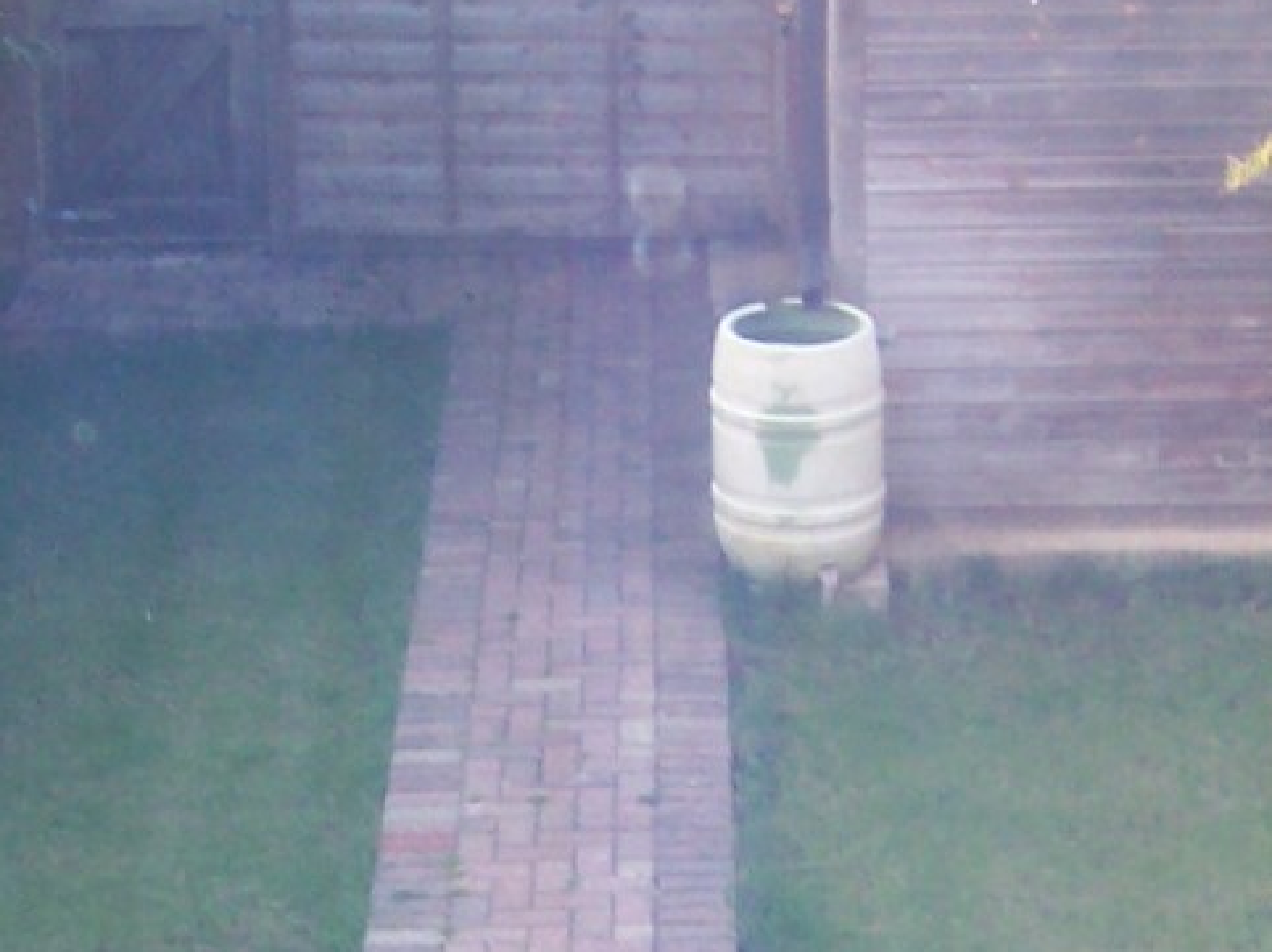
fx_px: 4003
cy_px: 879
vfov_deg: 13.4
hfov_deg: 18.0
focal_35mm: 109
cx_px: 496
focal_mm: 5.6
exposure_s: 1/60
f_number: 2.8
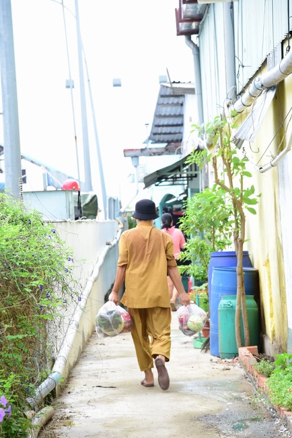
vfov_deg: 17.1
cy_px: 219
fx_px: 1458
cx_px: 146
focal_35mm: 120
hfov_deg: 11.4
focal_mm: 120
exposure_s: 1/160
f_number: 7.1
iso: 320
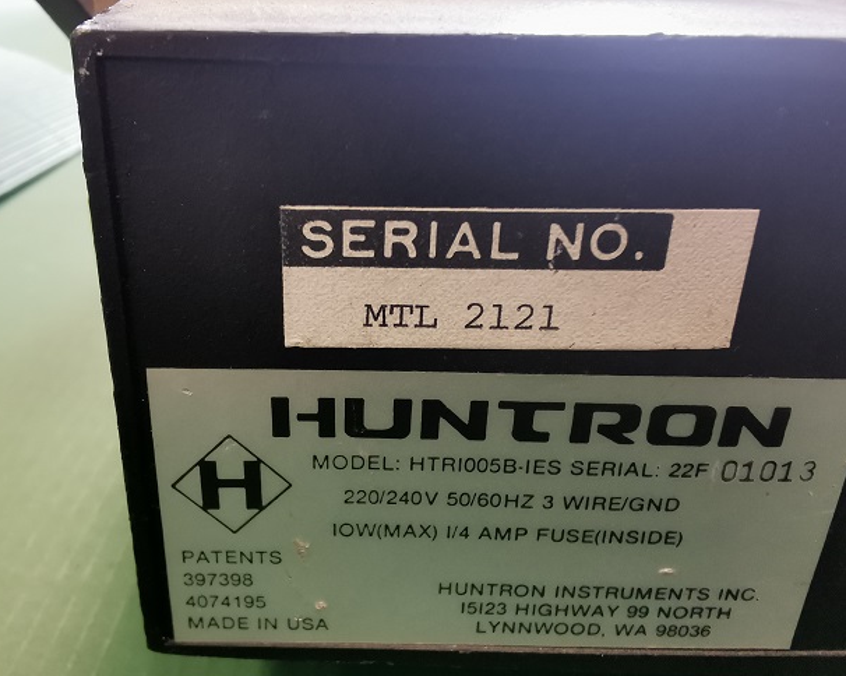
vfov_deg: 49.9
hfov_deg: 60.4
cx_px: 463
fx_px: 726
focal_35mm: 29
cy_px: 346
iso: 400
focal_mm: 2.26
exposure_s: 1/25
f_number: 2.2
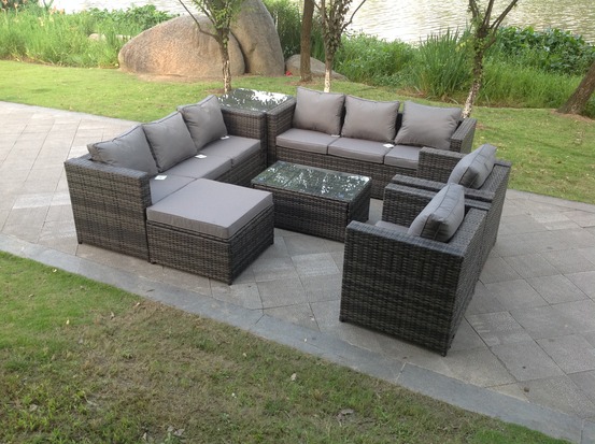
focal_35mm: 35
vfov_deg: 40.6
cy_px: 222
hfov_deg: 52.7
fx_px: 601
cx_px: 298
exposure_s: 1/120
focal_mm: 4.28
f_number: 2.4
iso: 100
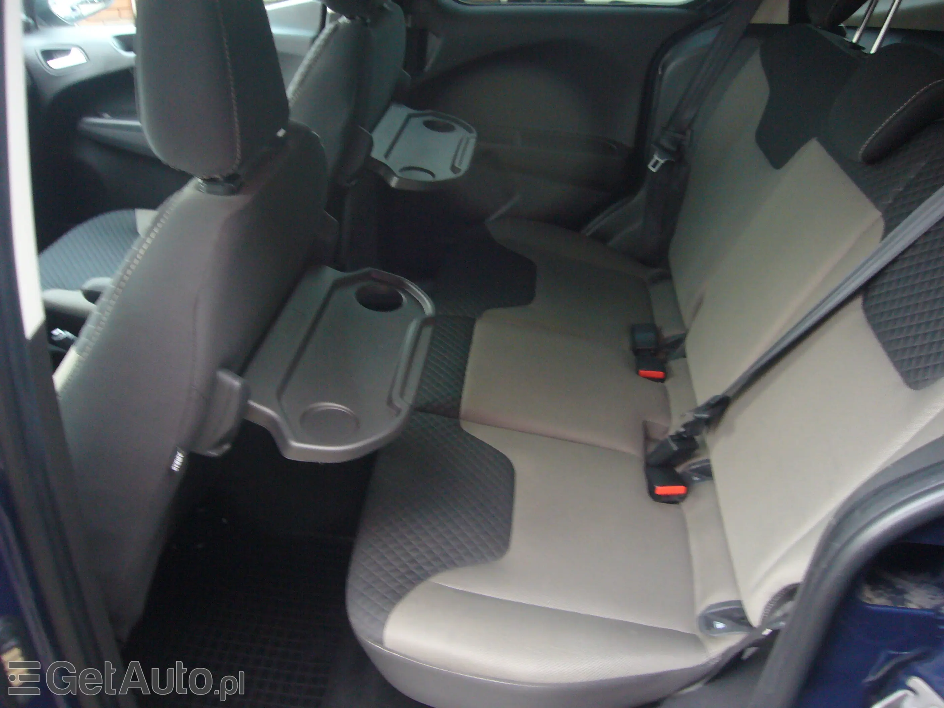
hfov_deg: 63.4
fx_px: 764
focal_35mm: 28
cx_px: 472
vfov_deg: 49.7
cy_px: 354
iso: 200
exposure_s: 1/8
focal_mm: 4.6
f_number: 2.8
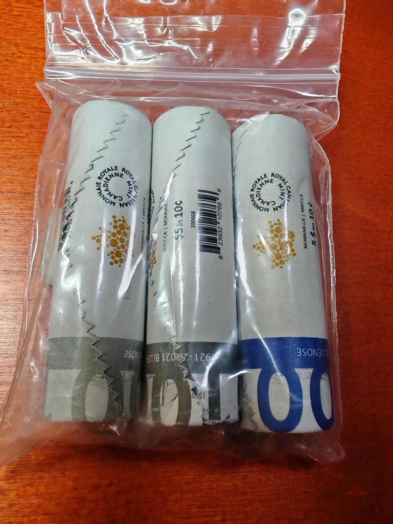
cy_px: 262
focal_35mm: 26
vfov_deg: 67.3
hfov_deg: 53.1
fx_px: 394
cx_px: 196
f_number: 2.2
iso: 125
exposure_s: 1/50
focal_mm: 1.96
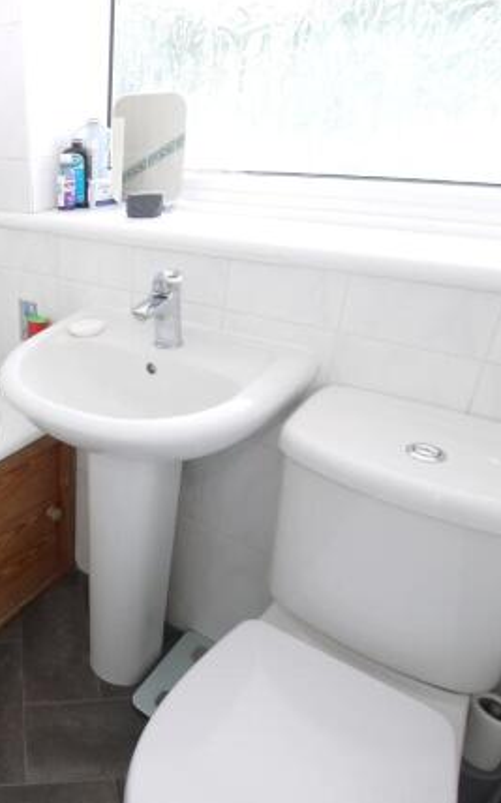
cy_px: 401
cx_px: 29
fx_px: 569
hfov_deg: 42.6
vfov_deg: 70.4
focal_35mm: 26
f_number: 4
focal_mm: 9
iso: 100
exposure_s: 1/80
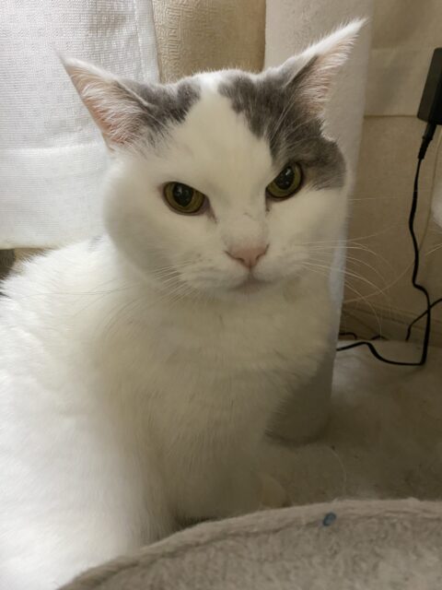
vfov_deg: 67.3
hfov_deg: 53.1
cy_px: 295
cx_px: 221
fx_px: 443
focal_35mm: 26
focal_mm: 4.25
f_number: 1.8
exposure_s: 1/50
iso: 400
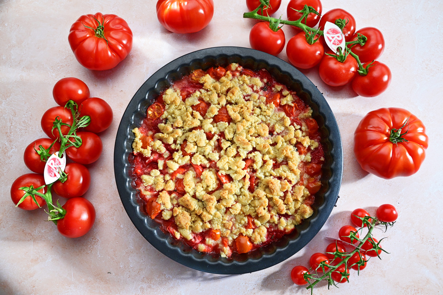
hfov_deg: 66.4
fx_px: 338
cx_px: 222
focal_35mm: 28
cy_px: 148
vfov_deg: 47.2
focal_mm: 27.5
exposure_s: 1/320
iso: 500
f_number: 8
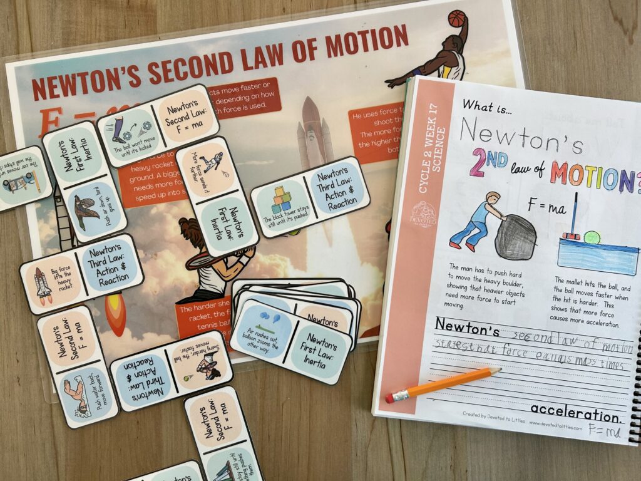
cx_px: 320
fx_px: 481
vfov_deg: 53.1
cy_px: 240
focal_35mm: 26
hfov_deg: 67.3
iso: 100
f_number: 1.5
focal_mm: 5.7
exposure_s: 1/120
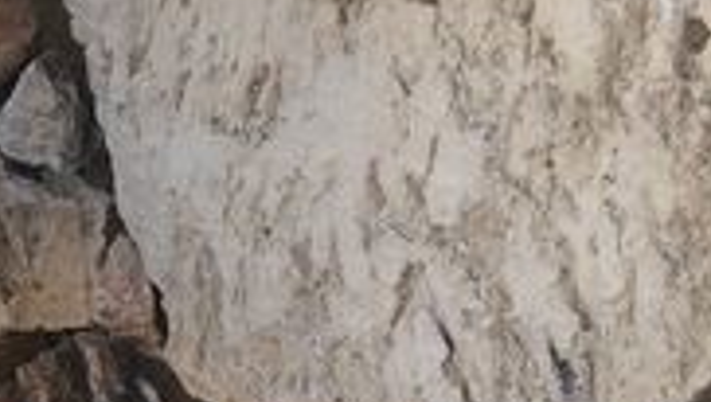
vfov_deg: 7.7
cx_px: -711
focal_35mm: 156
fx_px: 2945
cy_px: 529
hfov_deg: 12.2
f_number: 2.2
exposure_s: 1/321
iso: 32
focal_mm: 4.15
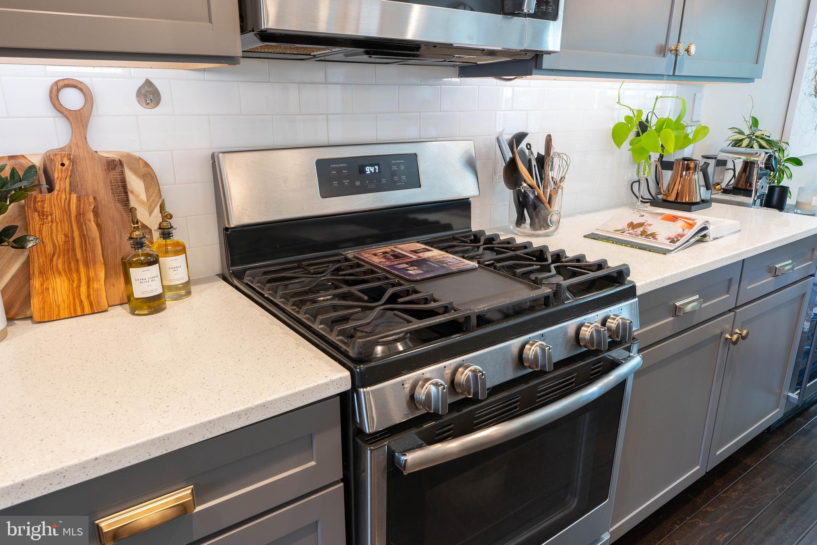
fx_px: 545
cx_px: 408
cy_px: 272
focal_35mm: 24
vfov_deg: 53.1
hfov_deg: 73.7
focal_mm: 24
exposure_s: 1
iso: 200
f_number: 9
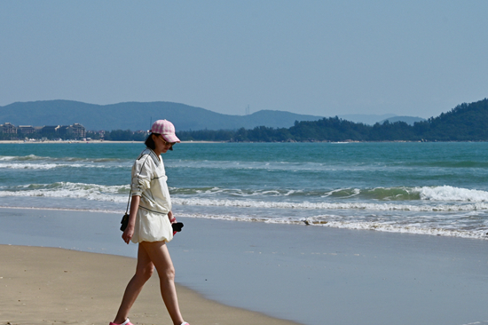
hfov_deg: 18.7
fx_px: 1450
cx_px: 25
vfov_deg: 12.8
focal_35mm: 107
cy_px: 155
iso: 100
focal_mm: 49
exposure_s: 1/400
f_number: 13
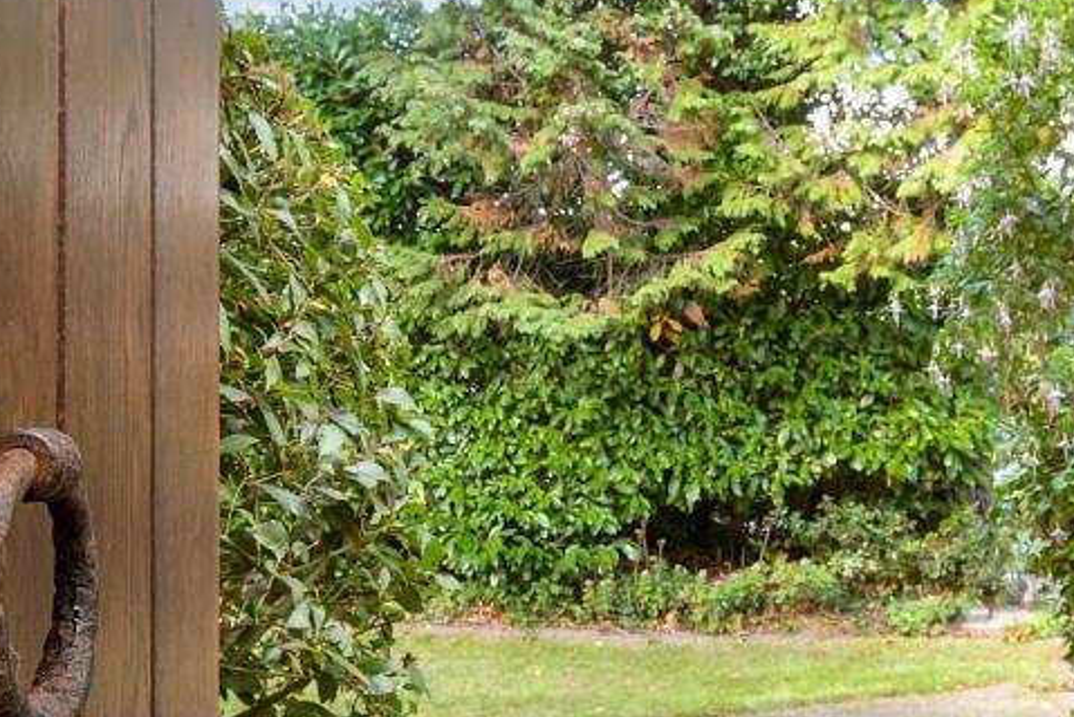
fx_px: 1403
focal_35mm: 47
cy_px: 409
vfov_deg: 28.7
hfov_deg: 41.9
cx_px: 574
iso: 250
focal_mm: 15
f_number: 8
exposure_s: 1/13
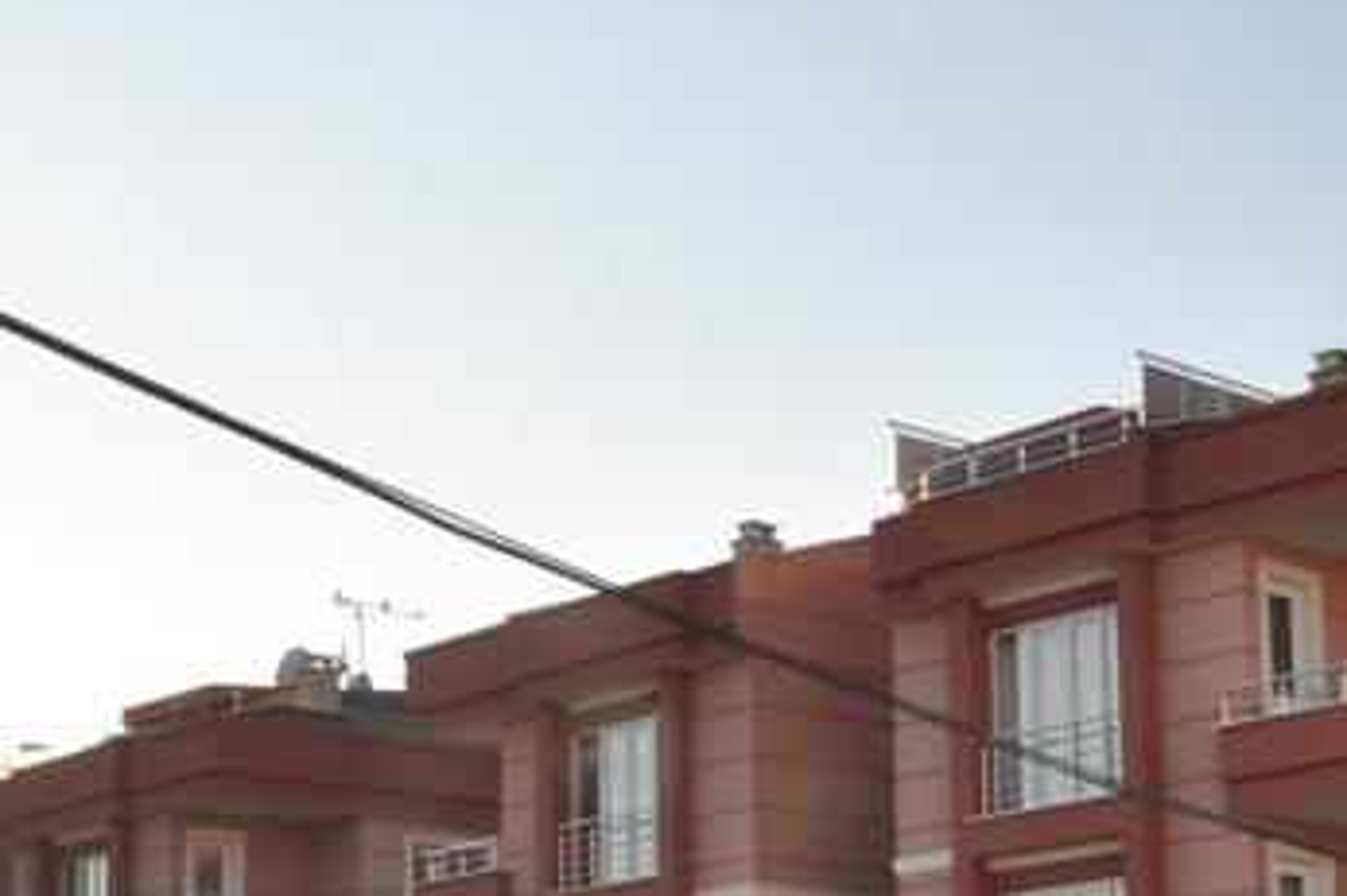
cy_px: 820
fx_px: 2842
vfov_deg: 17.6
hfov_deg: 26.1
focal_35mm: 76
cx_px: 1118
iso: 640
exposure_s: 1/200
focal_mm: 22
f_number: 18
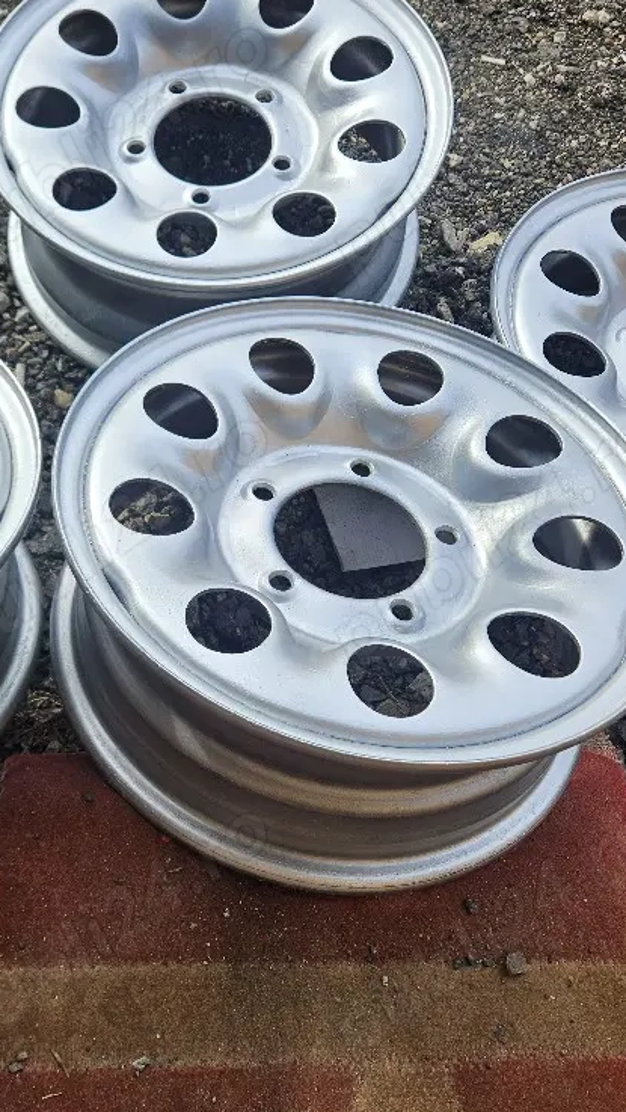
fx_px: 1003
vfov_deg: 58.0
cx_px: 205
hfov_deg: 34.3
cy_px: 552
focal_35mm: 34
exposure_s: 1/625
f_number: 1.8
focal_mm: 5.4
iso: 25
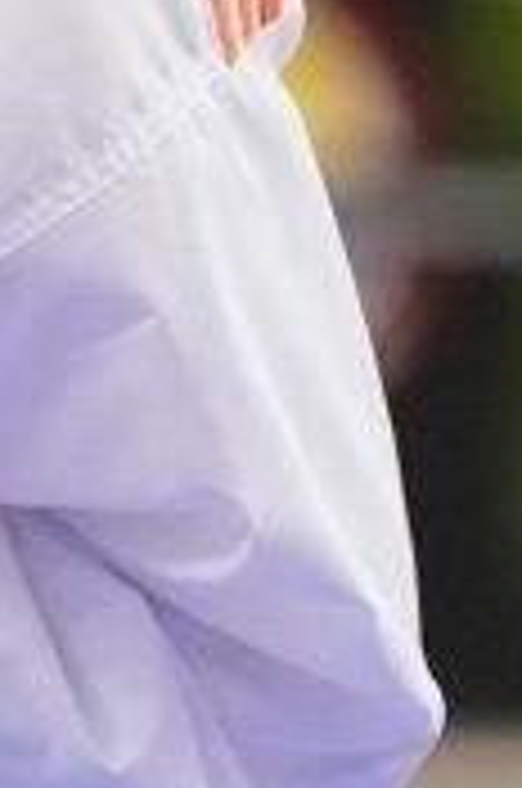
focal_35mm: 1618
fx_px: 35329
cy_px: -720
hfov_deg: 0.8
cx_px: -850
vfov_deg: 1.3
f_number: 2.8
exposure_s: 1/1000
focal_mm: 157
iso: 4000
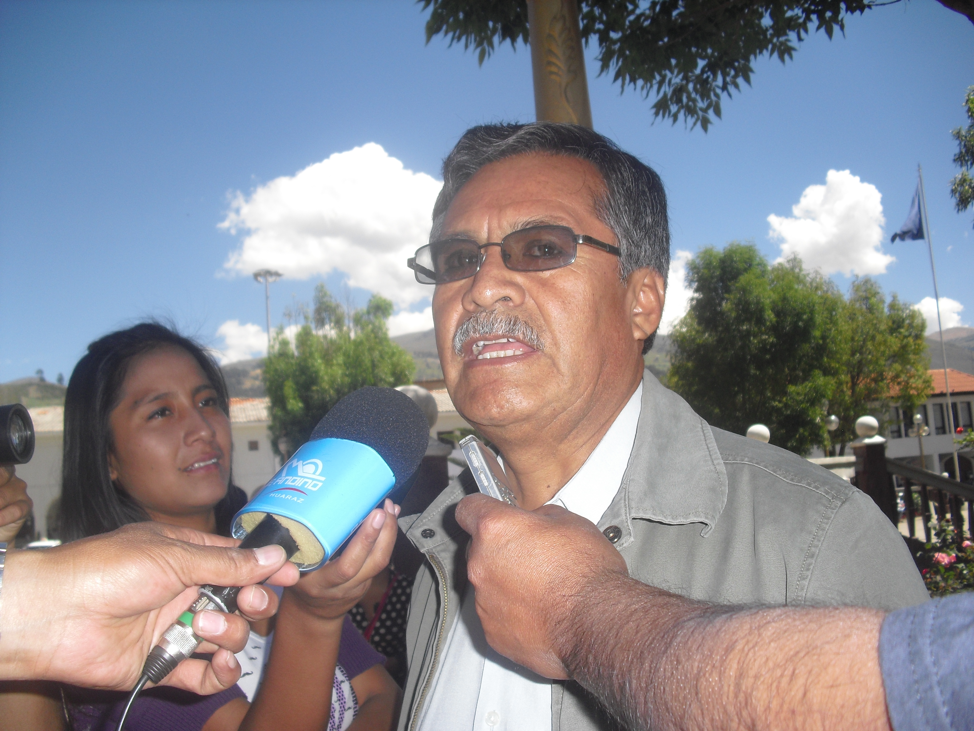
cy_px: 366
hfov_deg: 51.4
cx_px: 487
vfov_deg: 39.7
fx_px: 1013
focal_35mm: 36
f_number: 3.1
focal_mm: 6.3
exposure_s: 1/1000
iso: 100
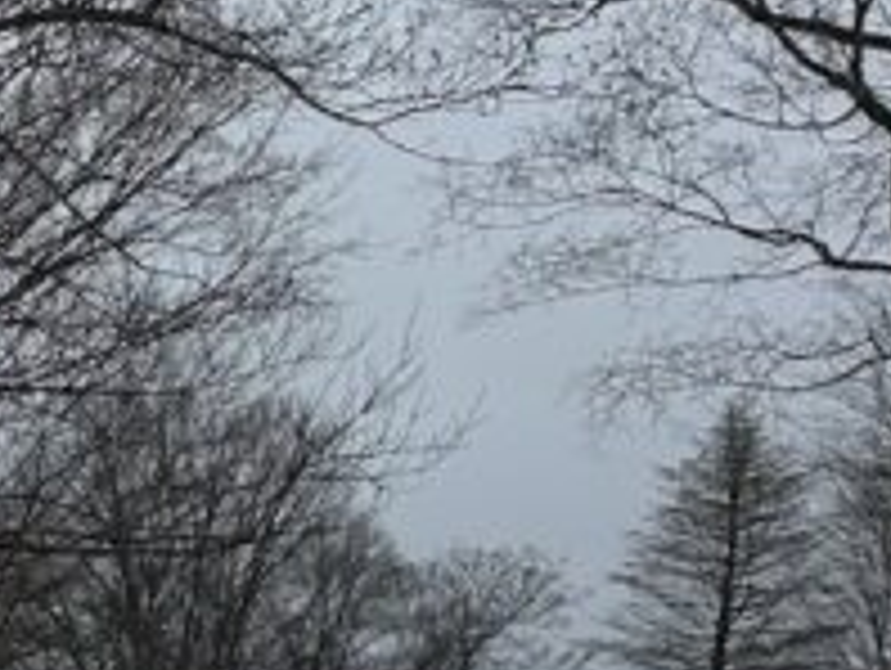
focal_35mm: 124
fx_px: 3196
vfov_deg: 11.3
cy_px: 1097
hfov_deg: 13.3
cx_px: -994
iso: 80
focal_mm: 6.86
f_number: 1.78
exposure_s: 1/5000
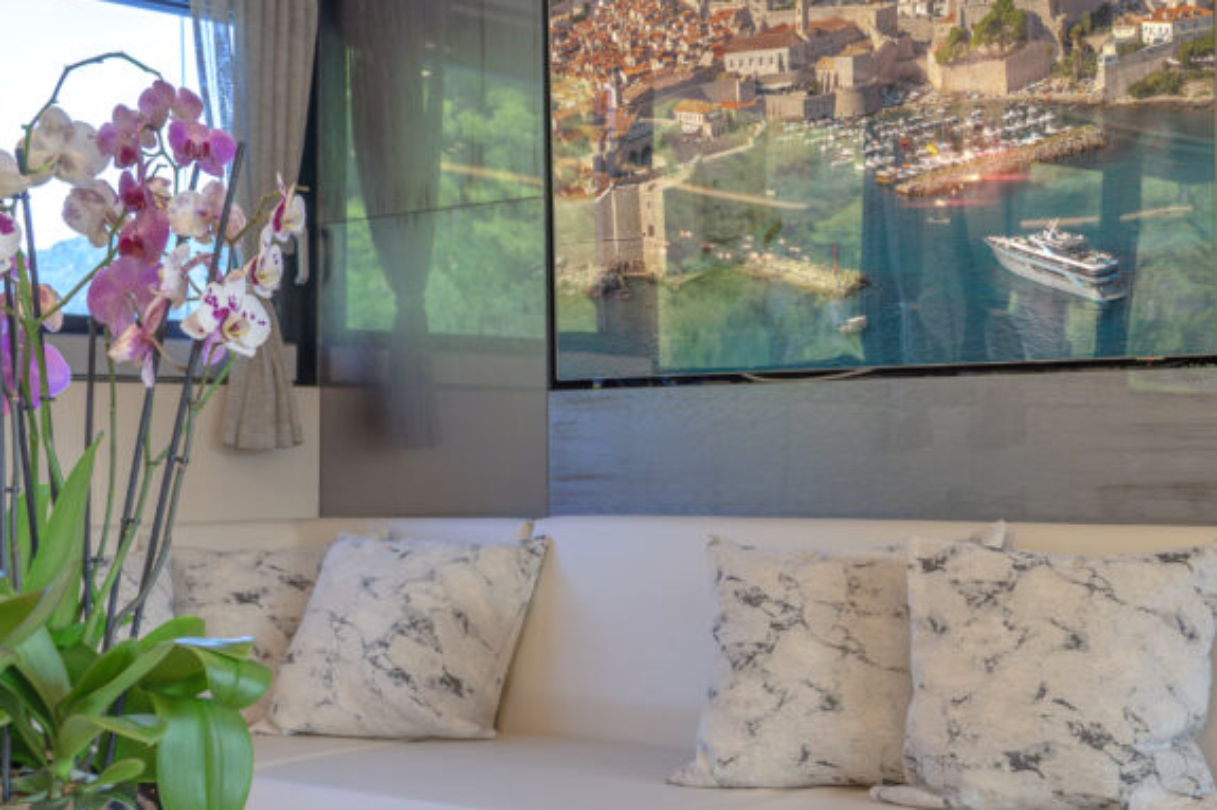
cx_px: 900
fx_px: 1926
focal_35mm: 57
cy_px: 530
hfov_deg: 34.4
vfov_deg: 23.7
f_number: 5
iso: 400
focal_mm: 32
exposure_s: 1/30
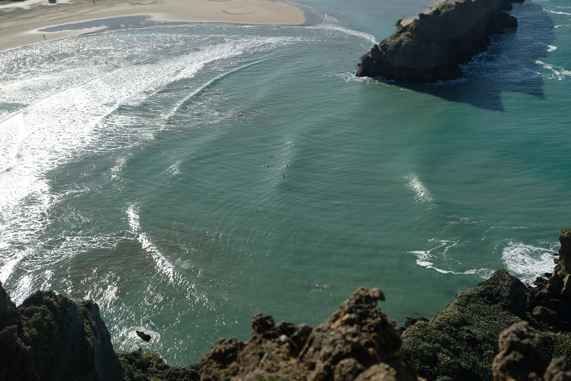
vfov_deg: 23.0
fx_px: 936
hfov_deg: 33.9
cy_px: 190
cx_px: 286
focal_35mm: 59
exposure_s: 1/1000
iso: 250
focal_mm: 39
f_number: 4
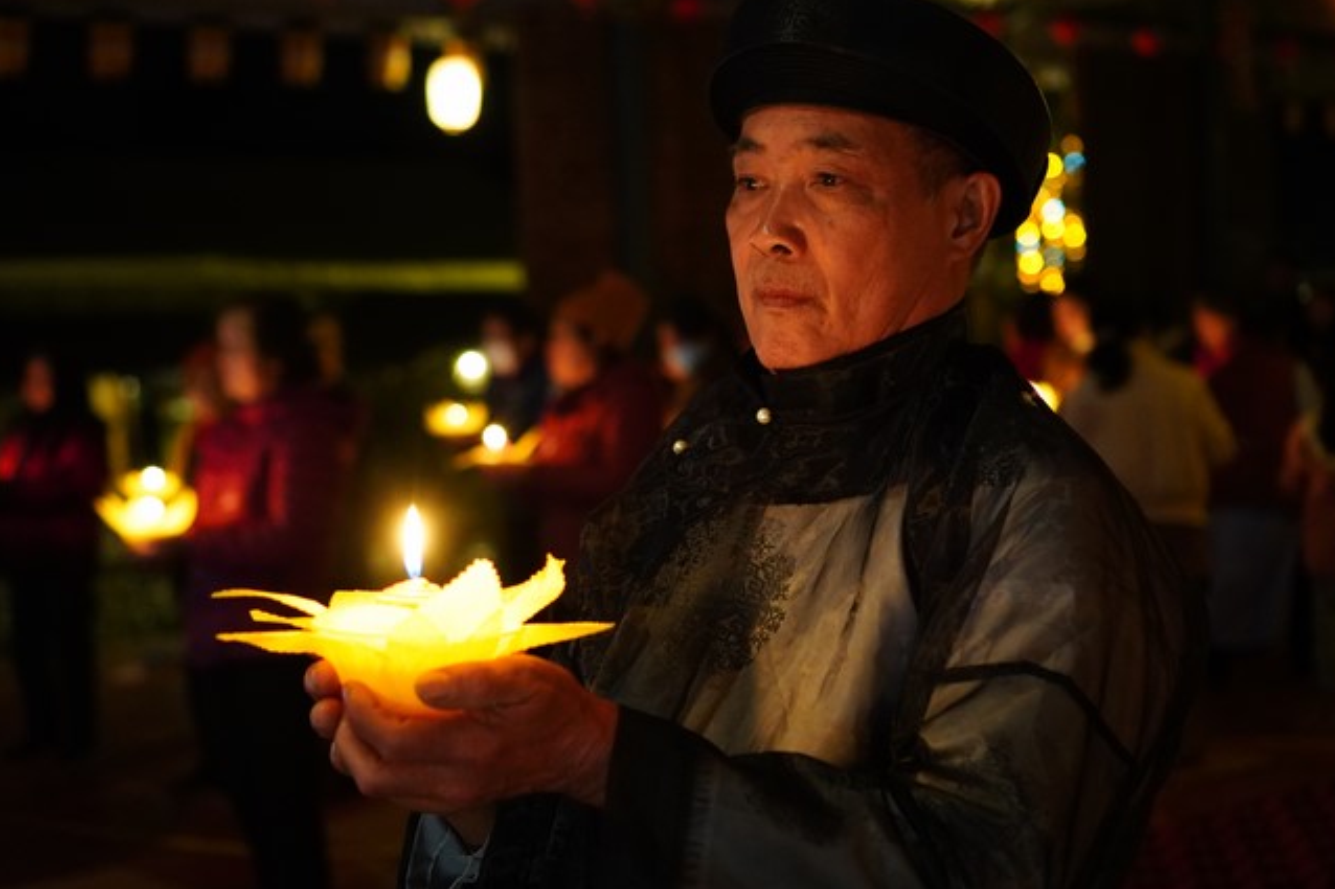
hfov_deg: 37.2
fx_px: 1984
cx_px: 674
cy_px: 442
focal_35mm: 54
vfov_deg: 25.3
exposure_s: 1/50
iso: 3200
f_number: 2.2
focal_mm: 35
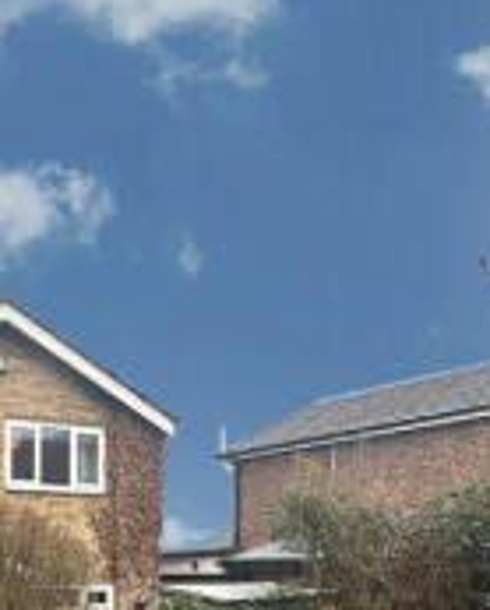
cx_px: 69
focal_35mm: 46
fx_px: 832
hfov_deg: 31.6
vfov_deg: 36.0
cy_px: 619
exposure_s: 1/99
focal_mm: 2.22
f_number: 2.2
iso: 50
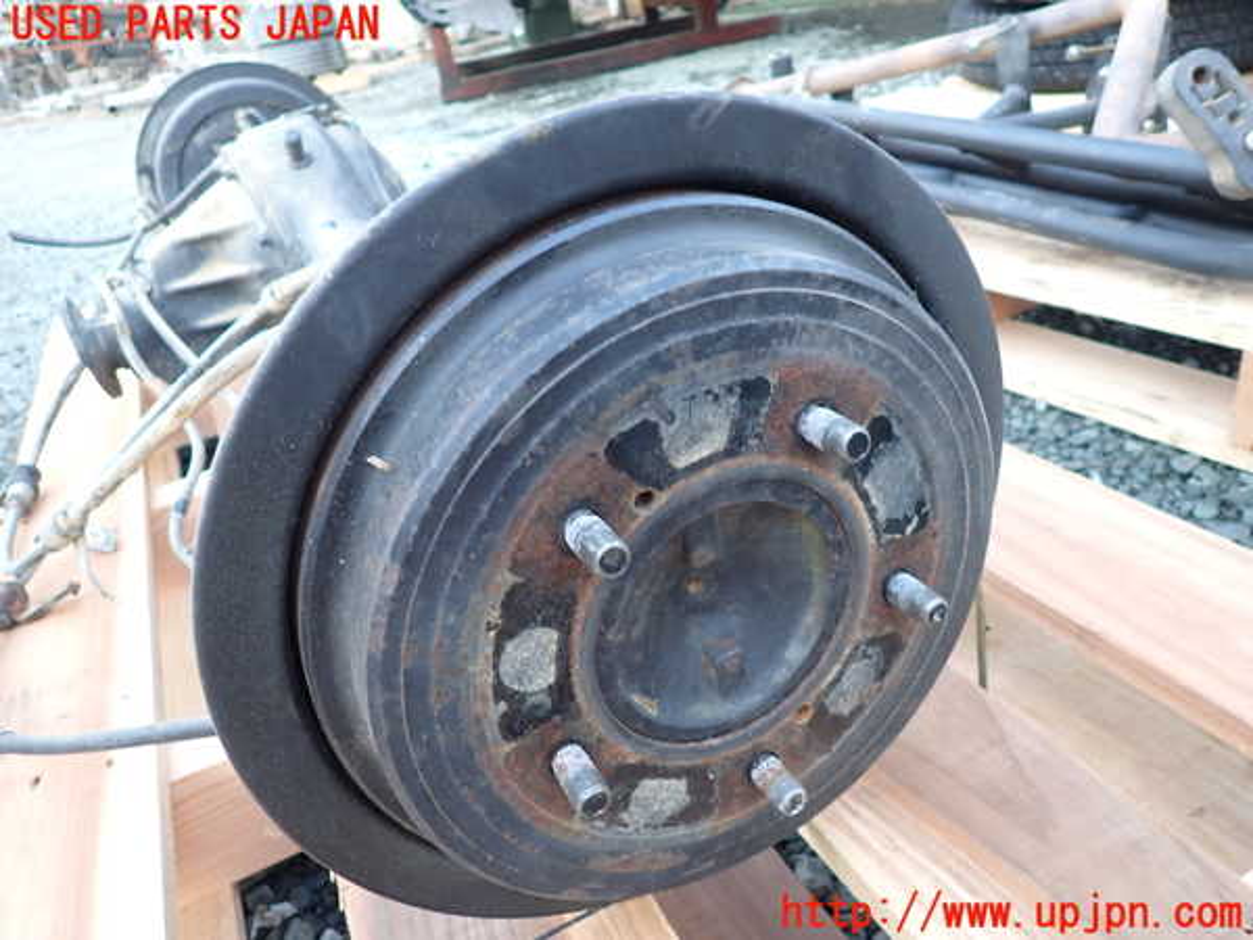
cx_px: 626
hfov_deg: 69.4
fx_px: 905
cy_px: 470
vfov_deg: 54.9
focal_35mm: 25
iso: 200
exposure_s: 1/60
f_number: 2
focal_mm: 4.5
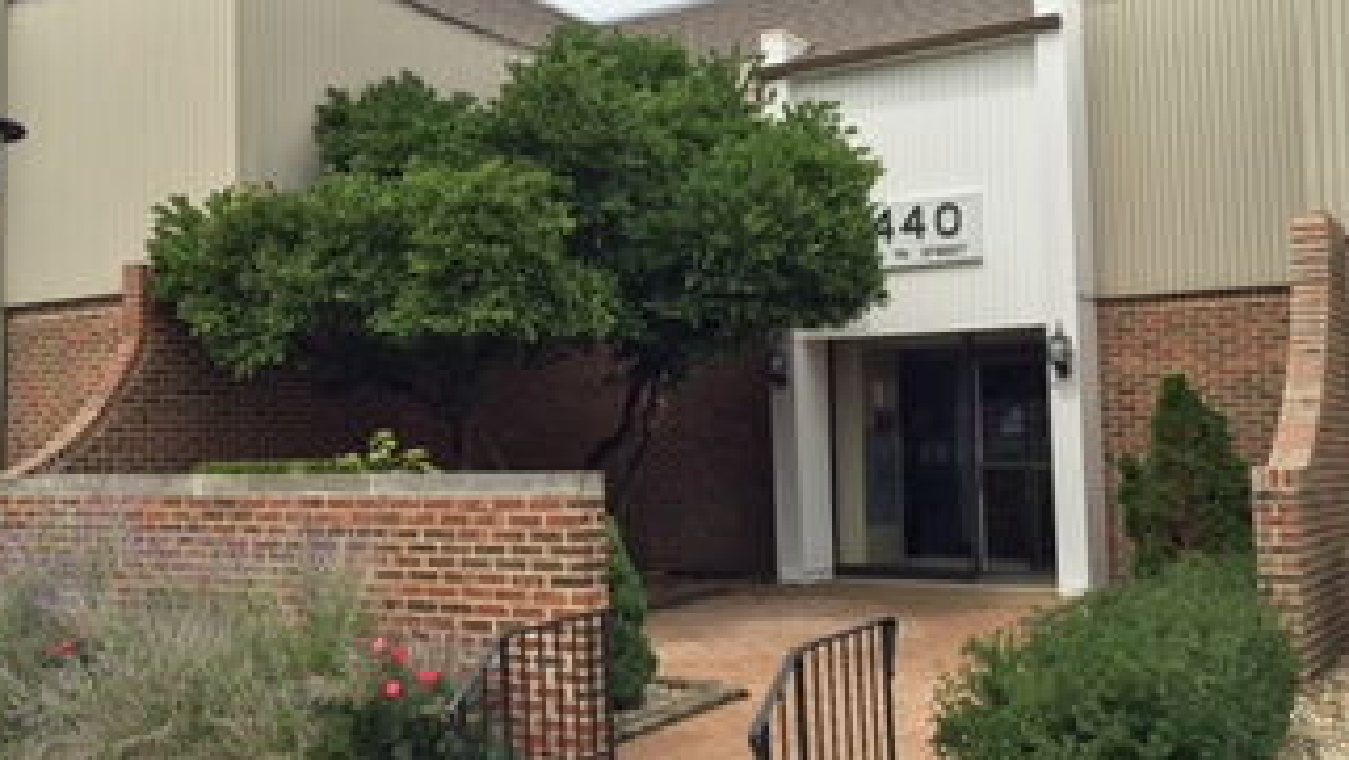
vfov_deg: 28.4
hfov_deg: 48.2
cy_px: 370
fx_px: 1503
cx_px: 569
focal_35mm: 42
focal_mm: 4.15
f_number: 2.2
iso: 32
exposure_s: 1/1163
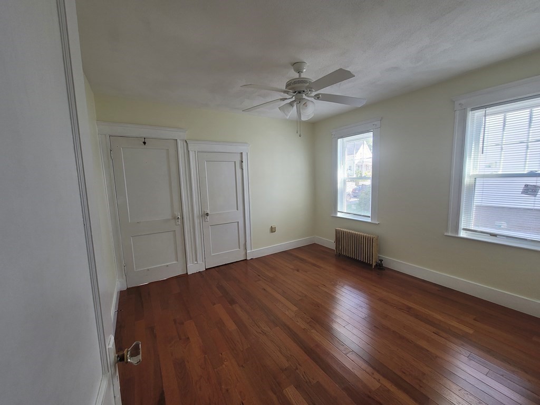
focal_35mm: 13
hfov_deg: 106.2
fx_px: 203
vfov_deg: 89.9
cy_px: 202
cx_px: 270
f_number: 2.2
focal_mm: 2.2
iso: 125
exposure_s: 1/59
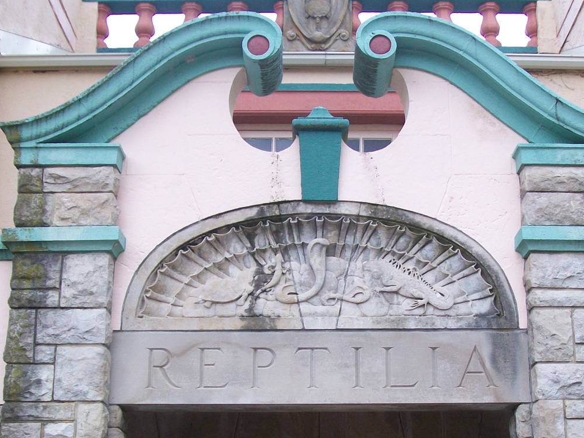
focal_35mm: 58
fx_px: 979
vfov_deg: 24.9
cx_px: 328
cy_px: 331
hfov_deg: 33.2
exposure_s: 1/200
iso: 64
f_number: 2.7
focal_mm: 6
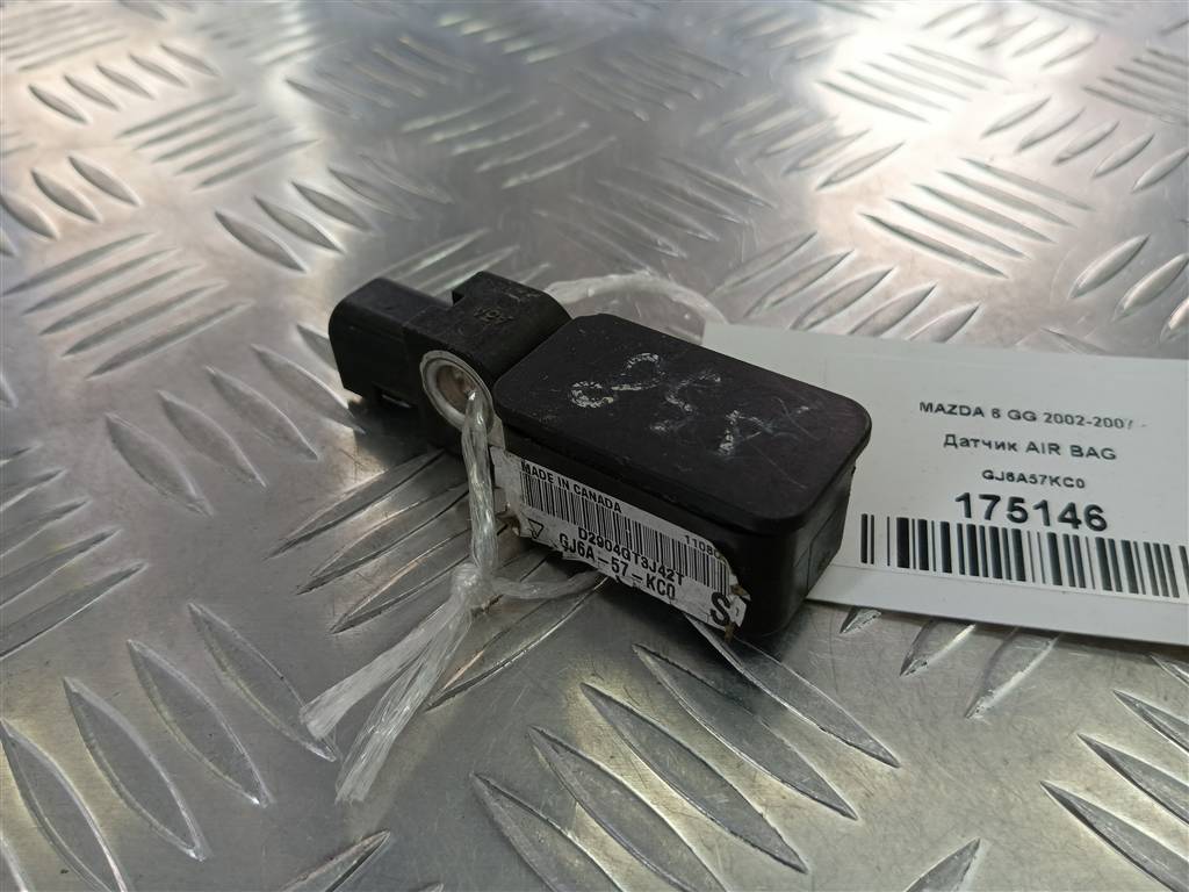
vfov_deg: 51.4
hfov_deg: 65.3
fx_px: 927
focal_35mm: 27
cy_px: 446
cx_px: 594
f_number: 1.6
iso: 86
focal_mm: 4.11
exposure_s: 1/100
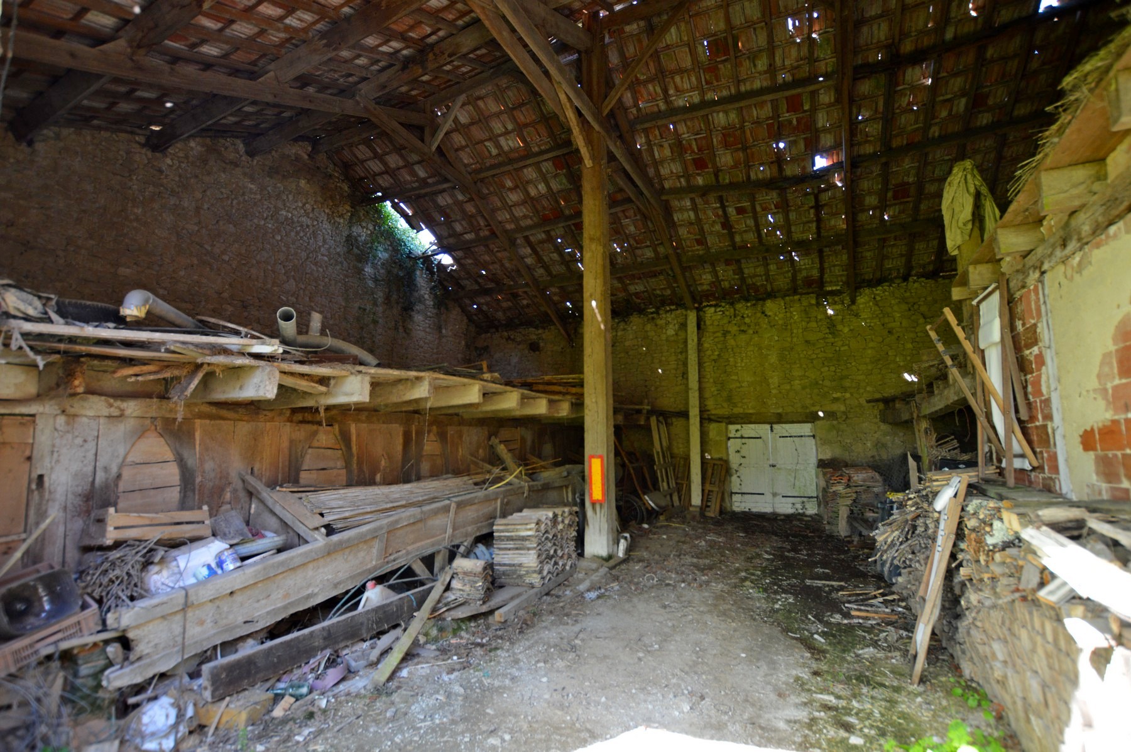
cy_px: 376
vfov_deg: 77.2
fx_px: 471
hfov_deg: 100.4
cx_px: 566
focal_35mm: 15
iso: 400
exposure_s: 1/60
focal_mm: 10
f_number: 3.5
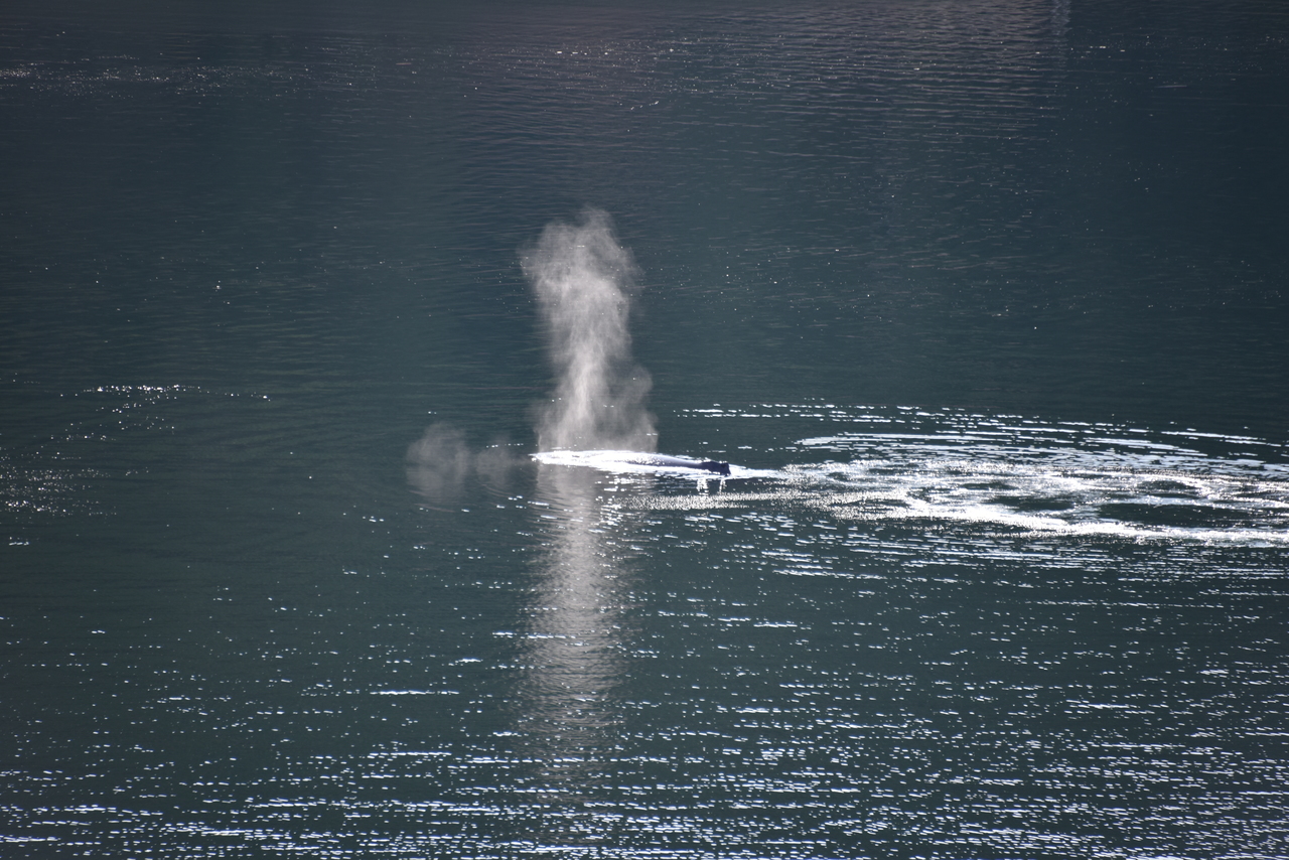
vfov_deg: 4.6
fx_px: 10743
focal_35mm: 300
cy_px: 430
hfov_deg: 6.9
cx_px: 644
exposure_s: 1/640
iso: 320
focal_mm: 300
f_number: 5.6
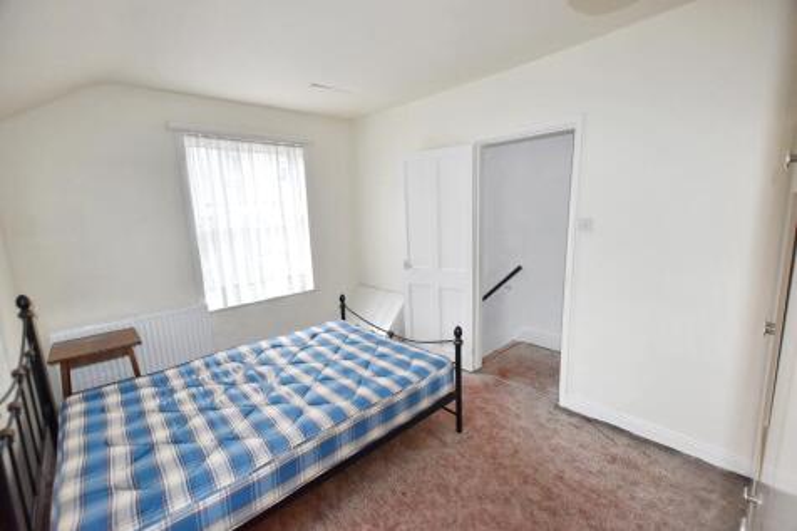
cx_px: 398
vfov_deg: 77.3
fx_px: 332
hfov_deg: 100.4
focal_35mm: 15
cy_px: 266
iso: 800
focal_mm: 10
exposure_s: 1/200
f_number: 4
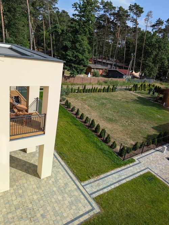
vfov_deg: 71.5
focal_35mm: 24
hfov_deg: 56.9
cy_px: 112
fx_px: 156
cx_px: 84
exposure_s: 1/1095
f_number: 1.68
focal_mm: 6.9
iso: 22
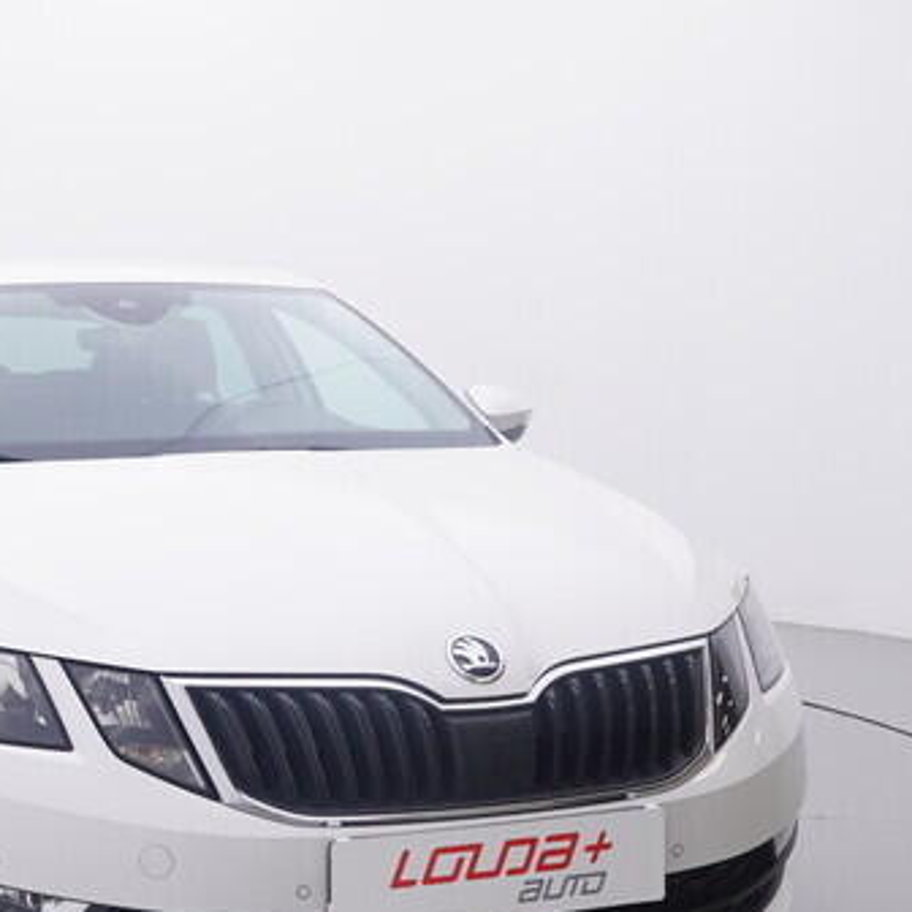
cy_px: 554
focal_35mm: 58
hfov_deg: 28.2
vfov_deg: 29.3
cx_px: 76
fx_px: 1738
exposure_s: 1/80
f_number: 5
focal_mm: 15
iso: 200
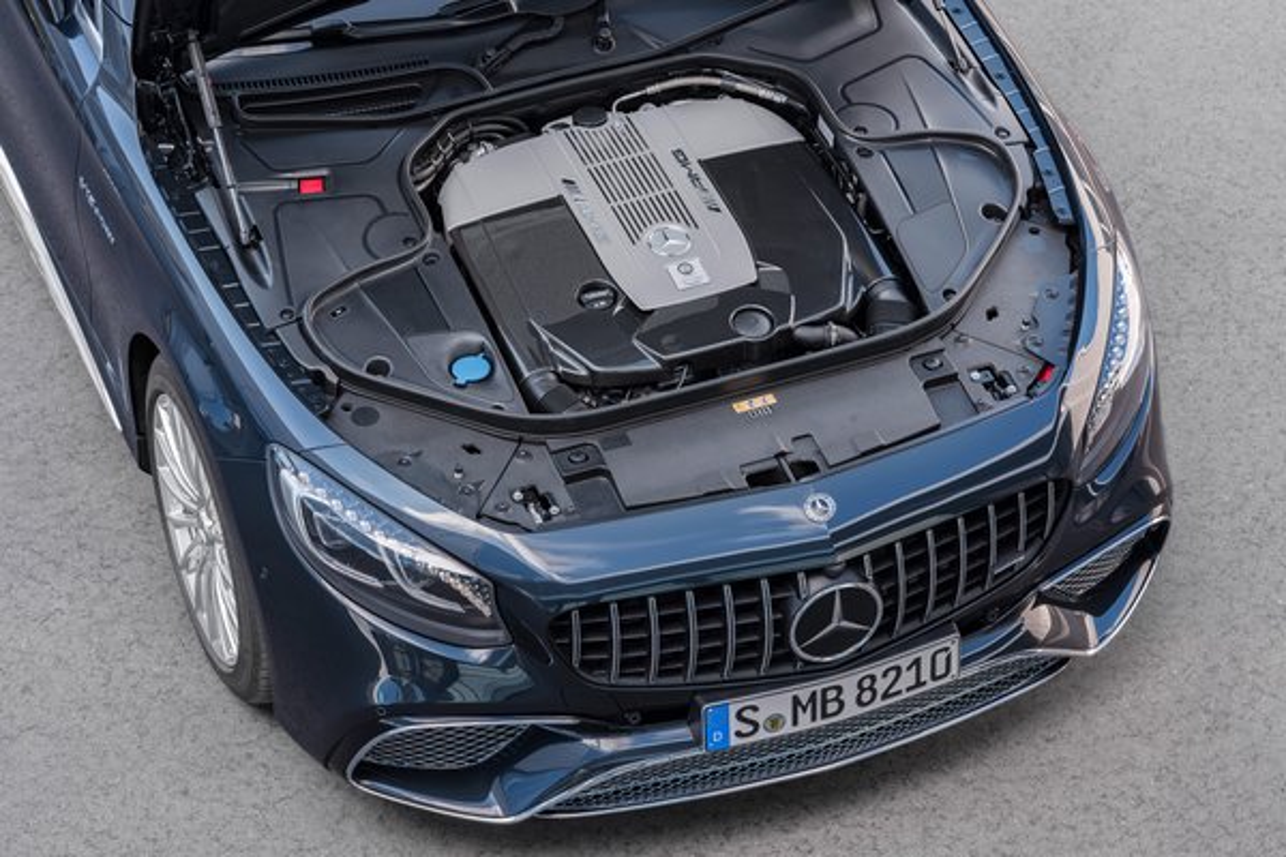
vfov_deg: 11.2
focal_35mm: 122
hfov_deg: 16.8
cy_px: 428
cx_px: 643
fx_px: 4358
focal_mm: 122
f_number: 10
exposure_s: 1/20
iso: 100
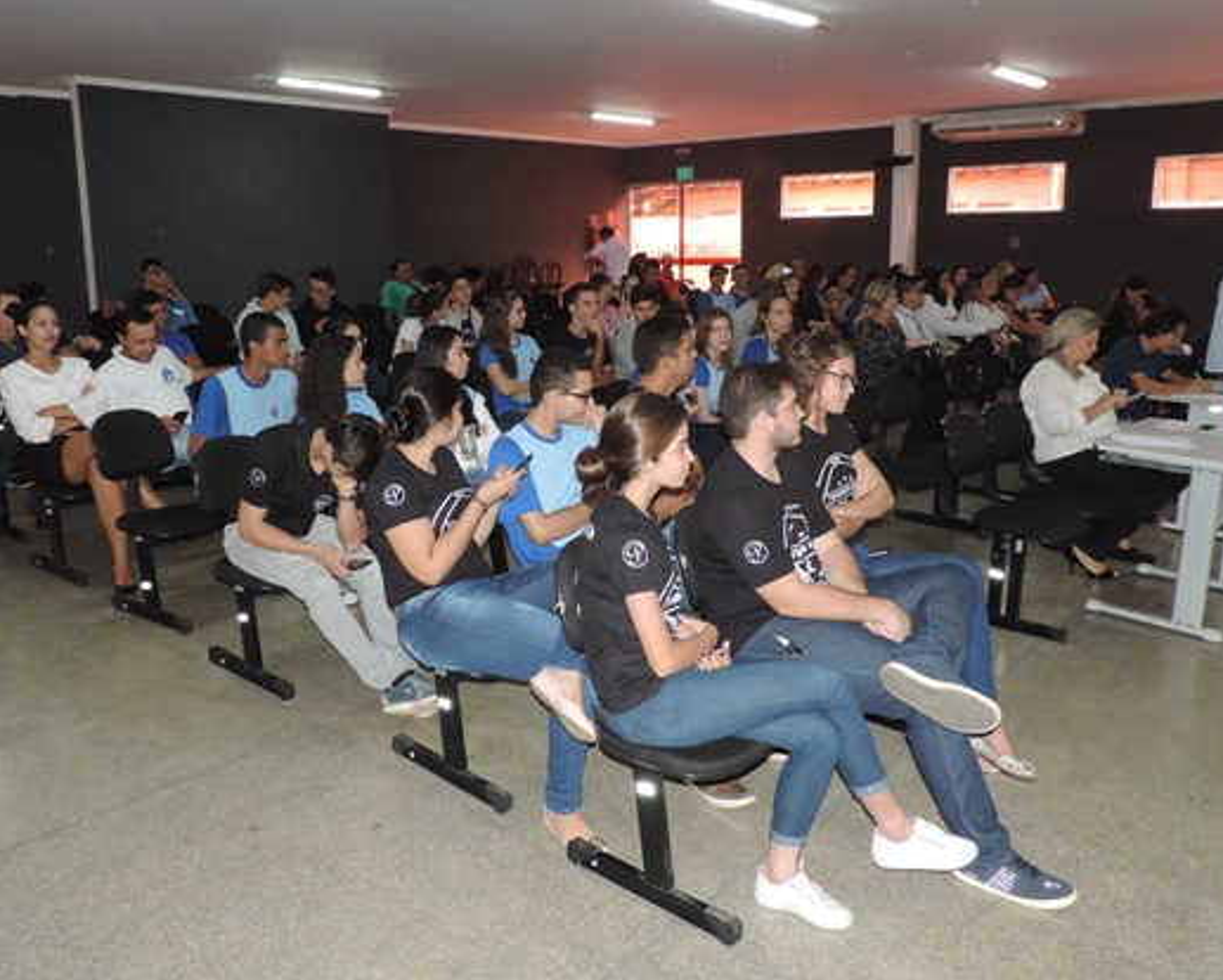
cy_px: 433
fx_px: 1050
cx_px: 603
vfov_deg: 49.9
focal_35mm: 29
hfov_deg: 60.4
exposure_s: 1/50
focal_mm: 4.3
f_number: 3
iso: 360
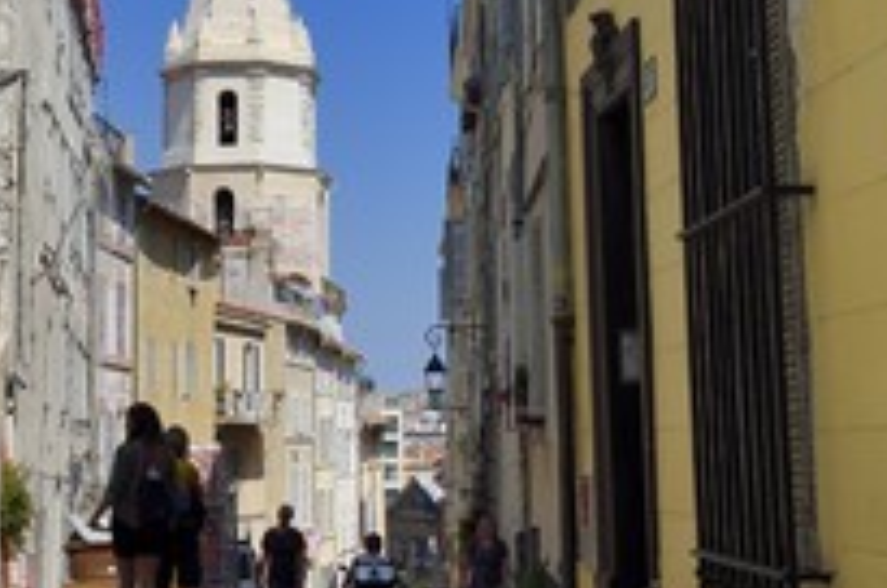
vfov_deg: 17.3
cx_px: 238
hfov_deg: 25.8
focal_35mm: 78
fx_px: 1919
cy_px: 99
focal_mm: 38
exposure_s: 1/320
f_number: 16
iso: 200
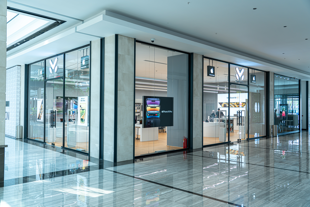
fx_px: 267
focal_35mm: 31
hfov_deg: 60.3
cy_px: 104
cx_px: 155
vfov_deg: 42.3
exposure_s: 1/50
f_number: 4
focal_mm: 31
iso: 200
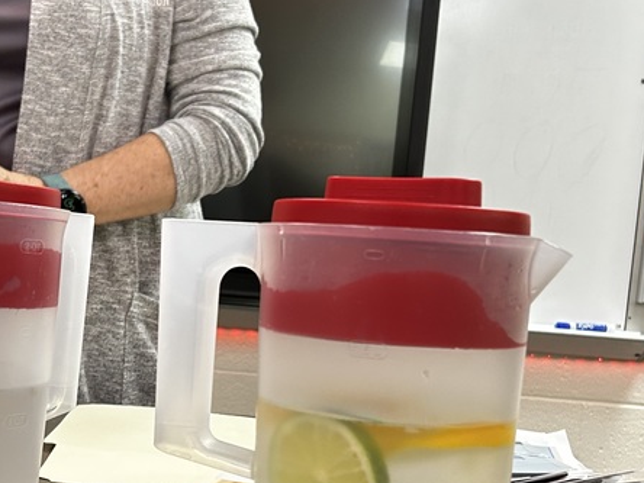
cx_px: 194
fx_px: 1116
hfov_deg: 31.8
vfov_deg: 24.2
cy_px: 342
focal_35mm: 60
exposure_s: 1/60
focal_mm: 5.7
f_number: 1.5
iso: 100
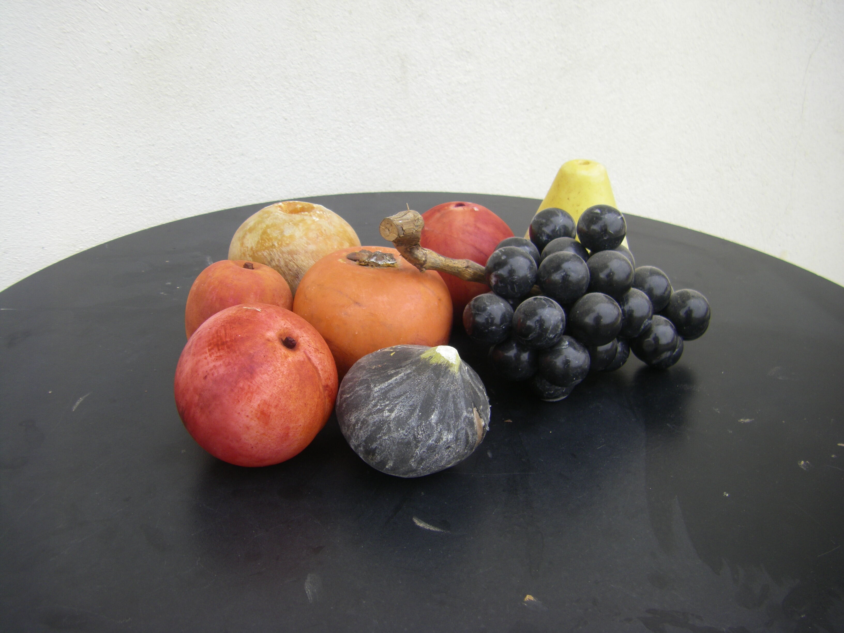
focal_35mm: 38
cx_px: 422
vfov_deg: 37.7
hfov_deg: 49.0
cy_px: 316
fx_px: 927
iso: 64
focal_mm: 6.3
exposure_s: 1/60
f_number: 3.5
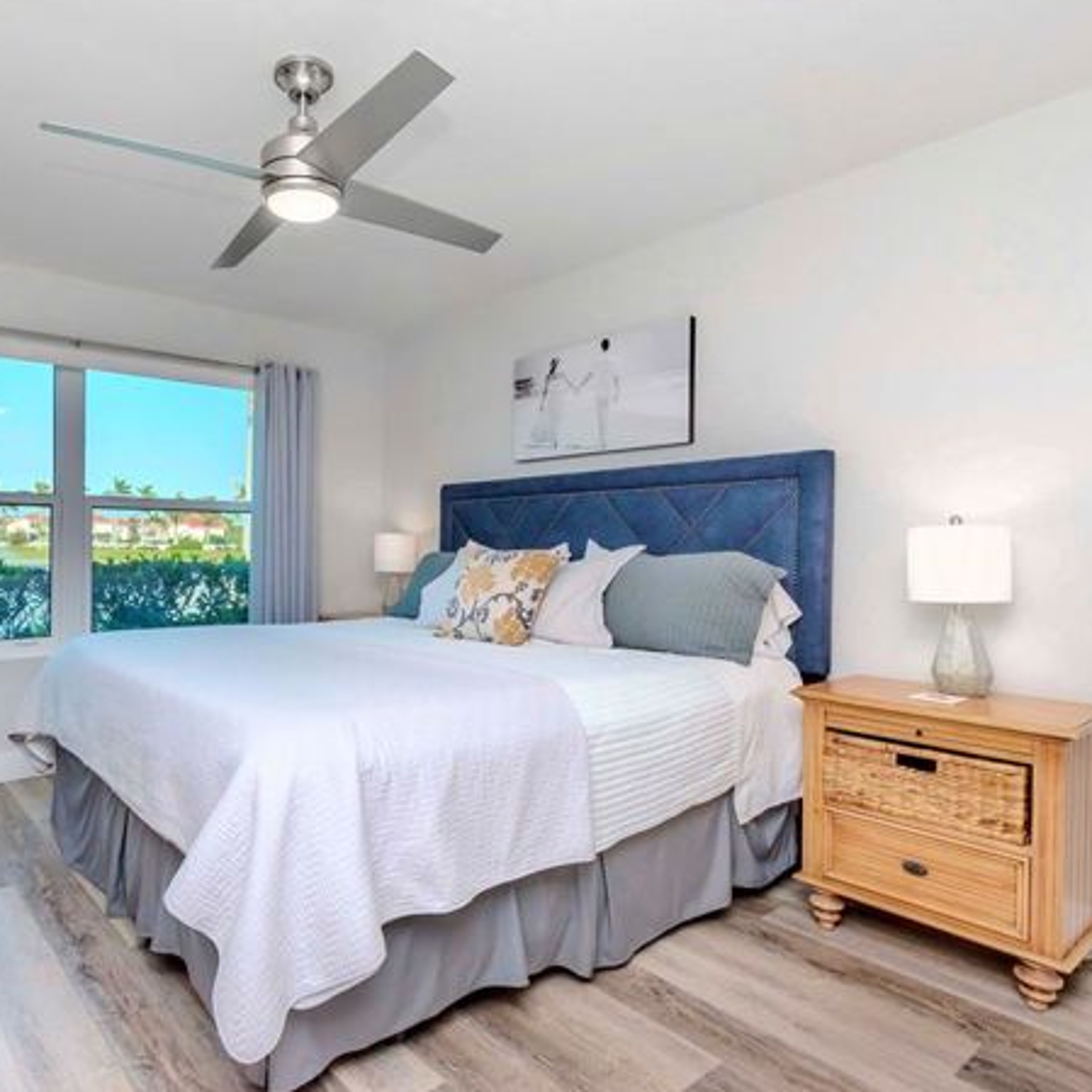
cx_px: 376
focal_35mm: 20
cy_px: 553
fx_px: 714
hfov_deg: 72.9
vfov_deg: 74.8
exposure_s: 1/200
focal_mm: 10
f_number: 9
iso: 500
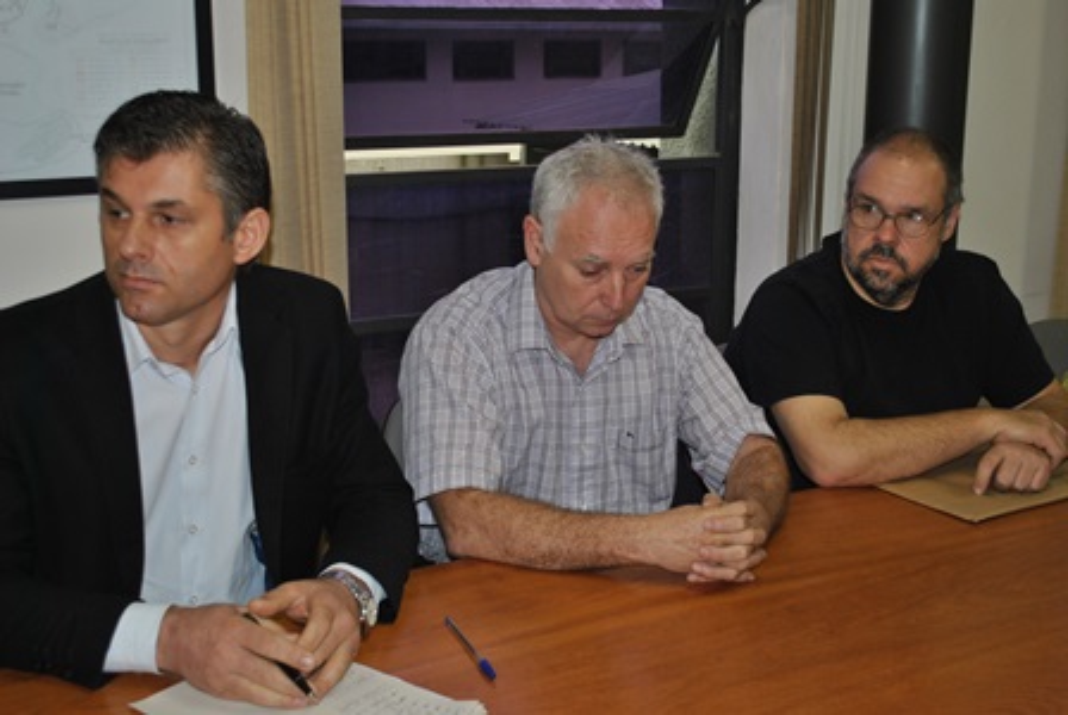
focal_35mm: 45
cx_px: 534
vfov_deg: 30.0
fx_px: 1337
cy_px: 358
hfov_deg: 43.6
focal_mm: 30
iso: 200
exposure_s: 1/60
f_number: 4.5
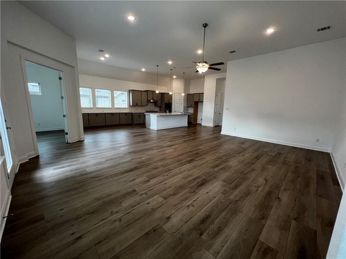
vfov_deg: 89.9
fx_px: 130
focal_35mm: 13
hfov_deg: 106.2
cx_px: 173
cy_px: 130
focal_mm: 1.57
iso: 200
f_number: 1.8
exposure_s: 1/120
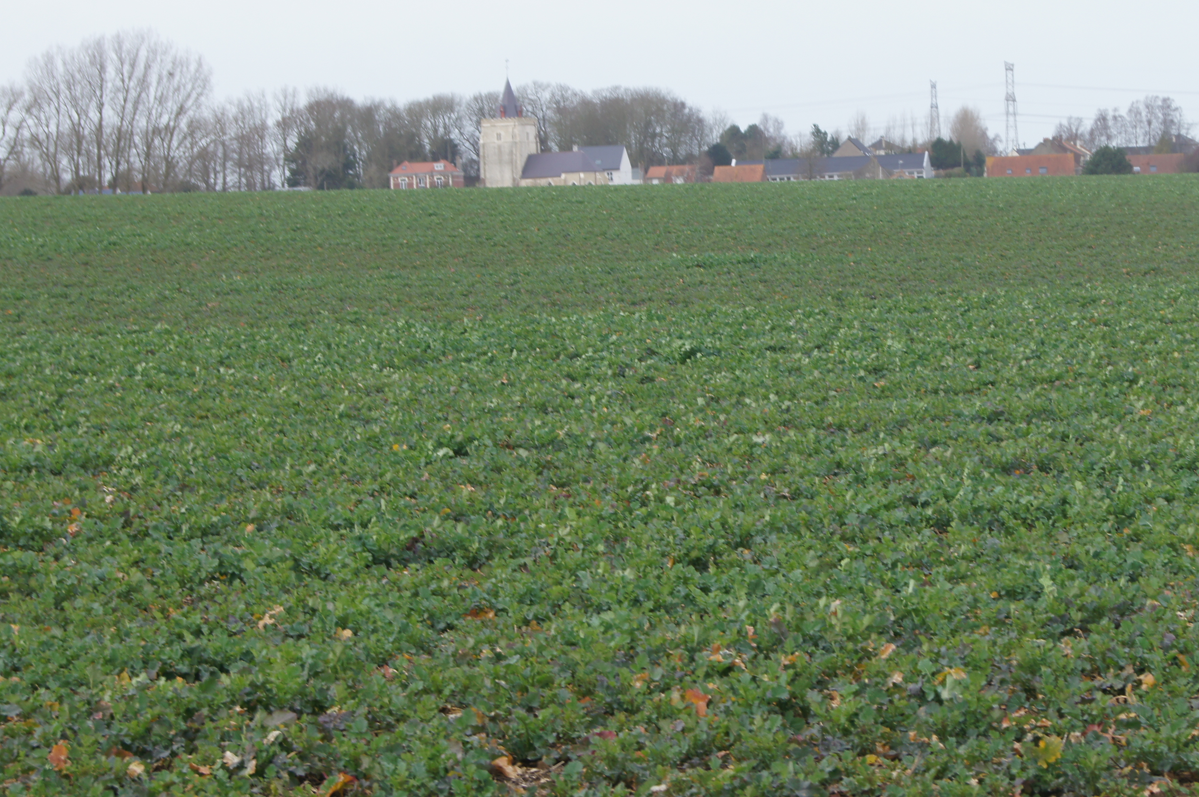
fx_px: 3816
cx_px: 818
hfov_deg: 17.8
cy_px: 352
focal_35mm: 115
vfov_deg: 11.9
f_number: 7.1
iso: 100
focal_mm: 55
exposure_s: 1/100
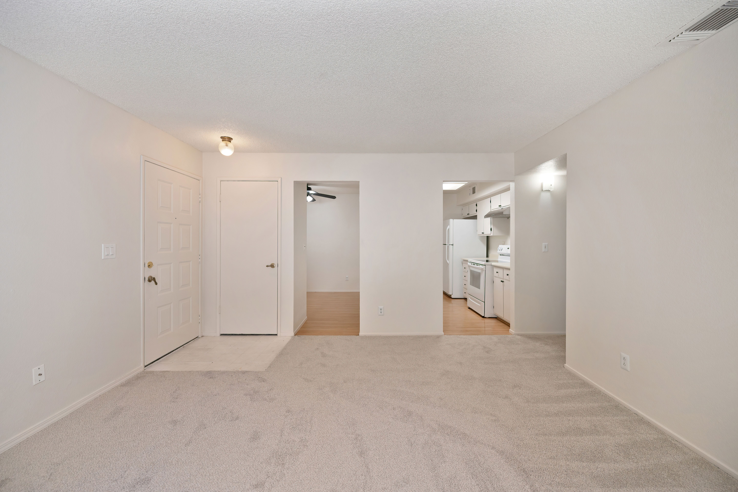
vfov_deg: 81.2
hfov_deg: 104.3
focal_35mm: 14
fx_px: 287
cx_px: 369
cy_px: 246
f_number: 4.5
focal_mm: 14
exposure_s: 1/80
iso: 640
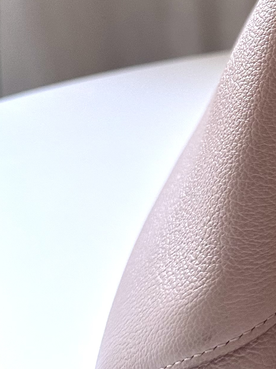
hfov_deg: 16.9
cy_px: 31
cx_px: 427
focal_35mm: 78
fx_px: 830
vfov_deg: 24.3
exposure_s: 1/60
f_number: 1.78
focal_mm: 6.86
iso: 250
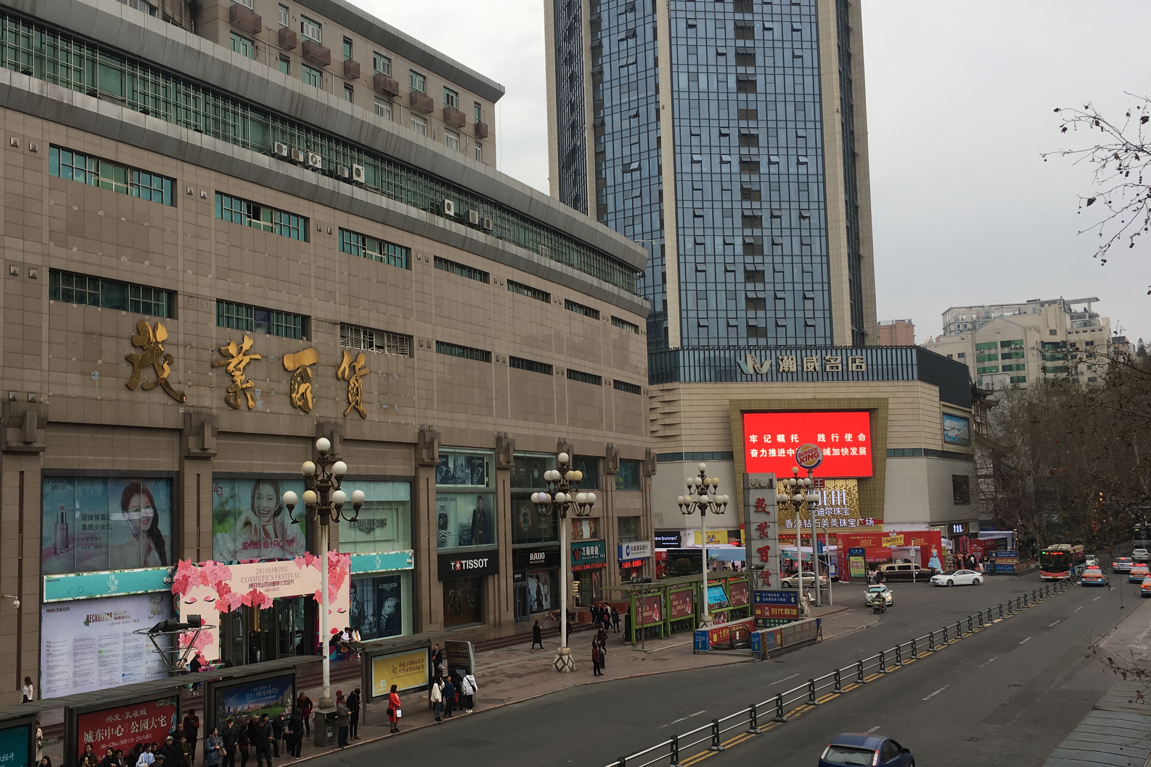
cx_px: 485
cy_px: 417
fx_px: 1119
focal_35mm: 35
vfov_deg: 37.8
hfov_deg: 54.2
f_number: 2.2
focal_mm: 4.15
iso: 25
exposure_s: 1/206
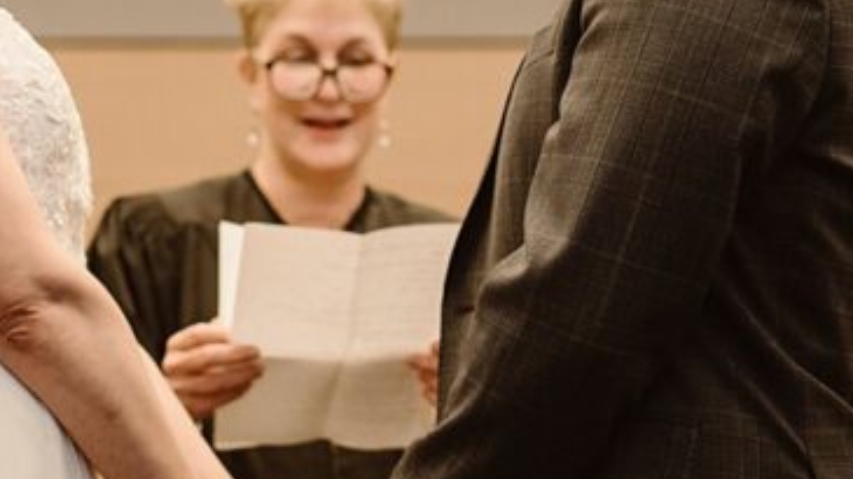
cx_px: 252
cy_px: -35
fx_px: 2329
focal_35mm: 103
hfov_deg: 20.6
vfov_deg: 11.6
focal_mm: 35
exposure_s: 1/320
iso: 1250
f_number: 2
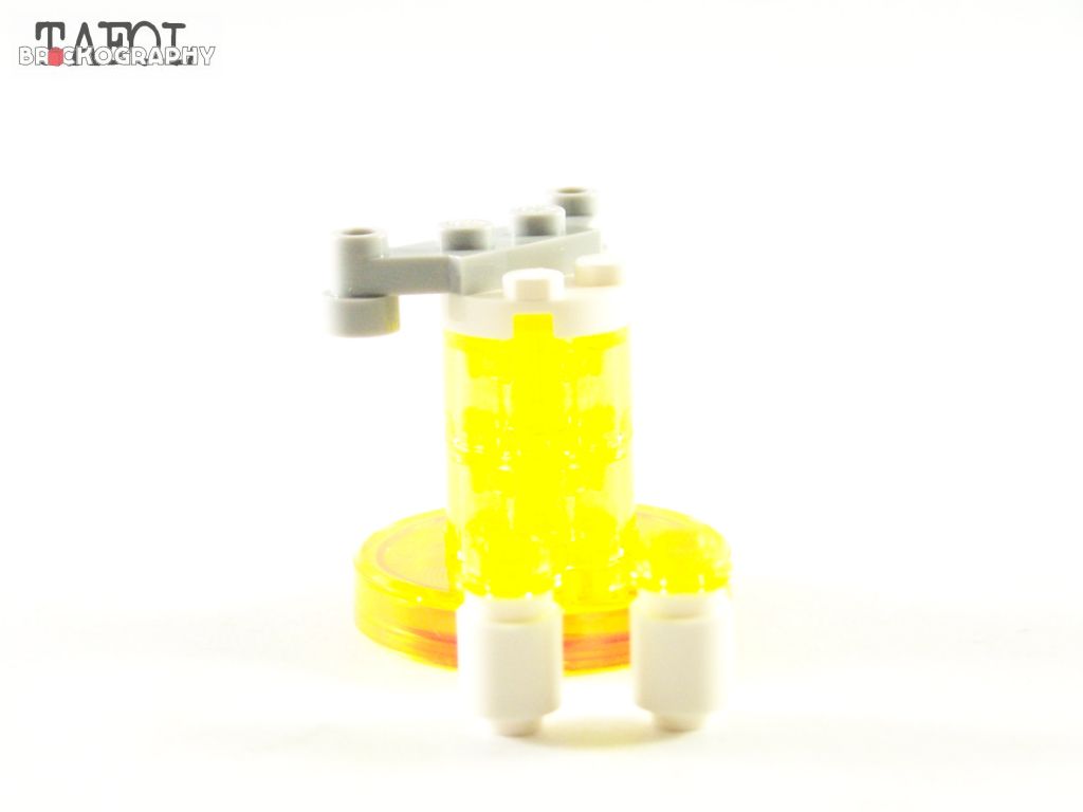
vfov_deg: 14.1
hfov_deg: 18.7
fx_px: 3285
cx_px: 542
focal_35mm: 105
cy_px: 406
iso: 400
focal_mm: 17.5
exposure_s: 1/45
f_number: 3.2
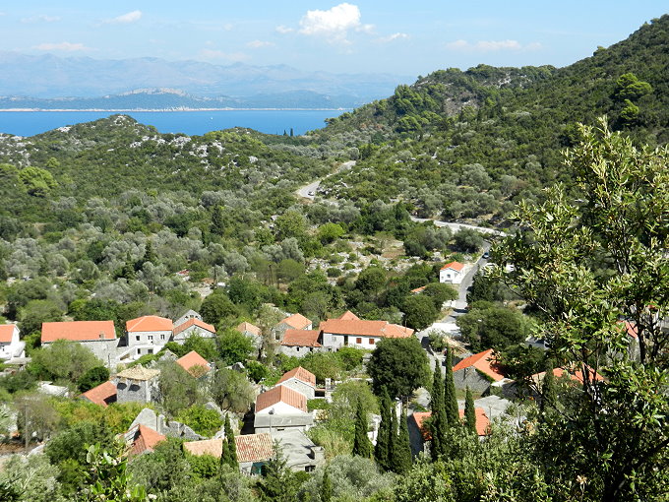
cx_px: 334
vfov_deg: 32.2
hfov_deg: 42.1
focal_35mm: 45
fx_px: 870
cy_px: 251
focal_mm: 8.2
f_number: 4.2
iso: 160
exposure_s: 1/800
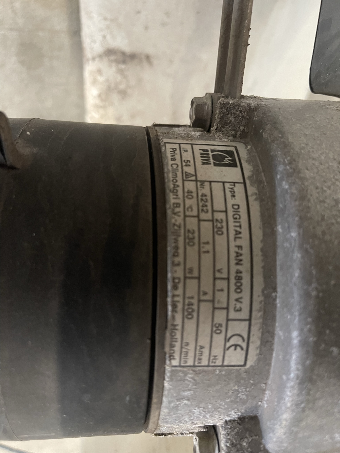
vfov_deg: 67.3
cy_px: 226
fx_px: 340
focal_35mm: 26
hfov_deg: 53.1
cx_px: 170
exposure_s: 1/25
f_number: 1.6
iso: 500
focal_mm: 5.1
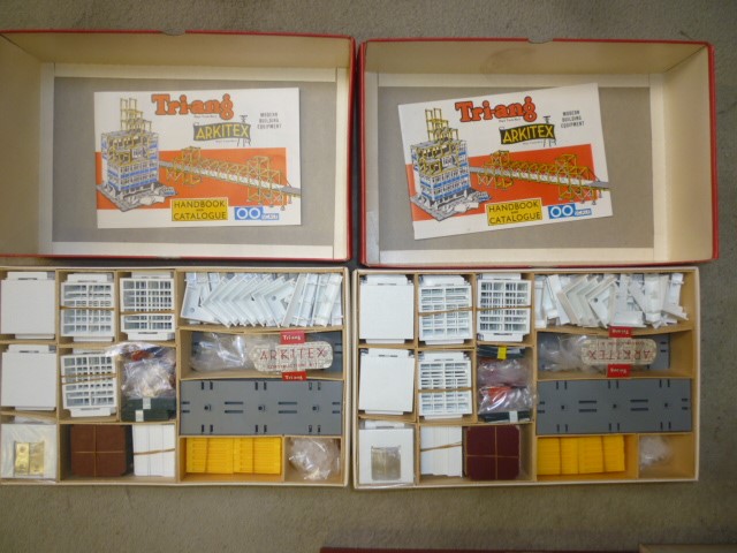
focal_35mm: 29
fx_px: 617
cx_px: 368
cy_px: 276
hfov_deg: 61.7
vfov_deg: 48.2
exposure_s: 1/30
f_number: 3.3
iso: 100
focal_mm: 5.2
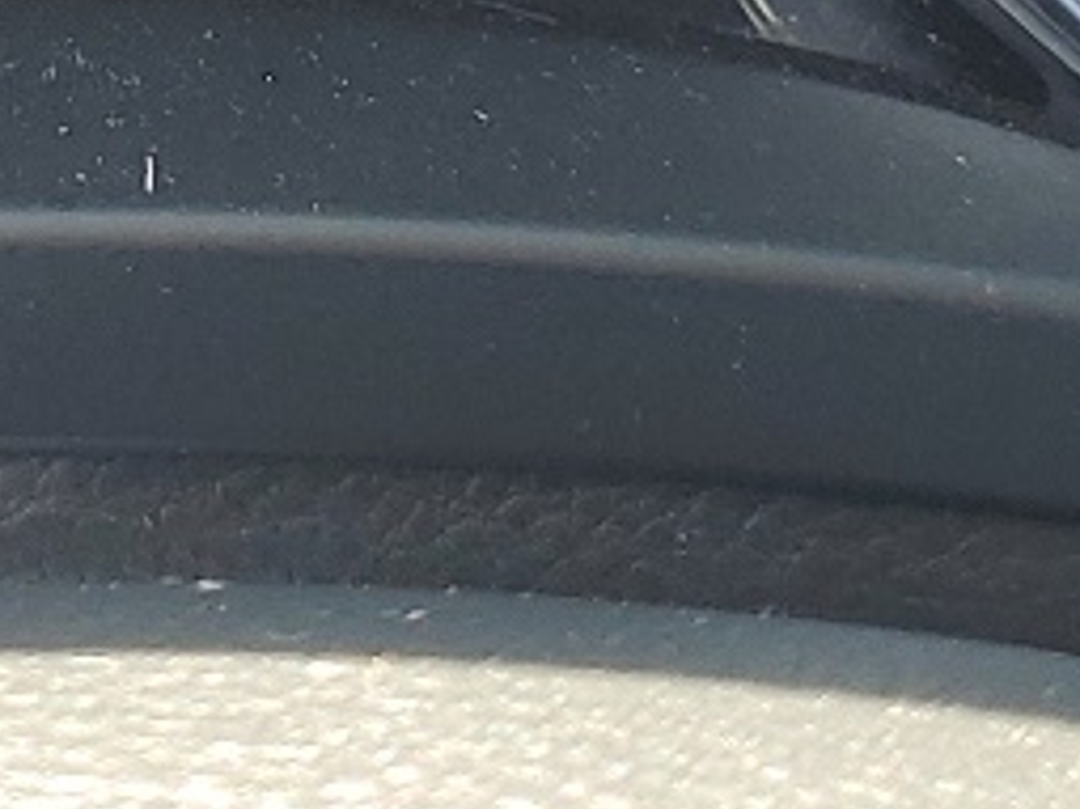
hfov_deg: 11.9
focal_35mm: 163
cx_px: -114
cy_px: -801
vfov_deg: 8.6
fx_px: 5083
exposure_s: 1/152
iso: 50
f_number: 1.5
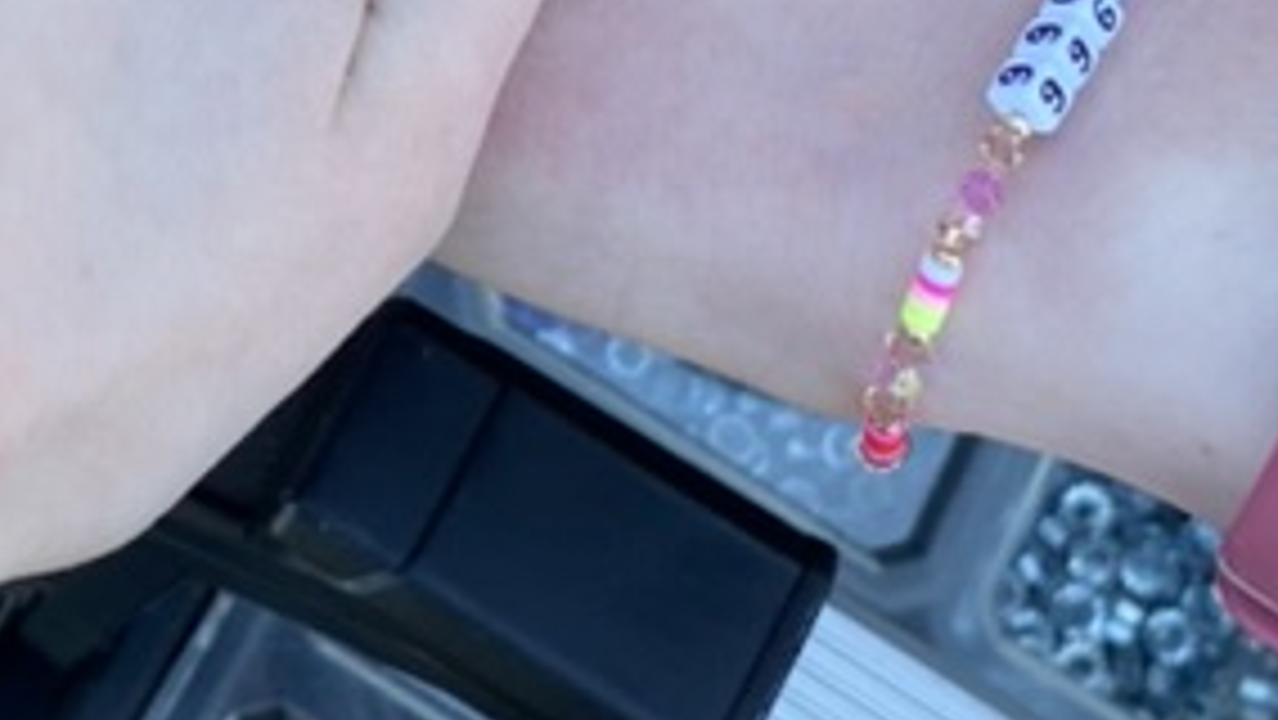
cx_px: 243
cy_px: -104
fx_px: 3458
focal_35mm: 102
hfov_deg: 20.7
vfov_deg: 11.7
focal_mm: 4.25
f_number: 1.8
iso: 50
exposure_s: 1/121
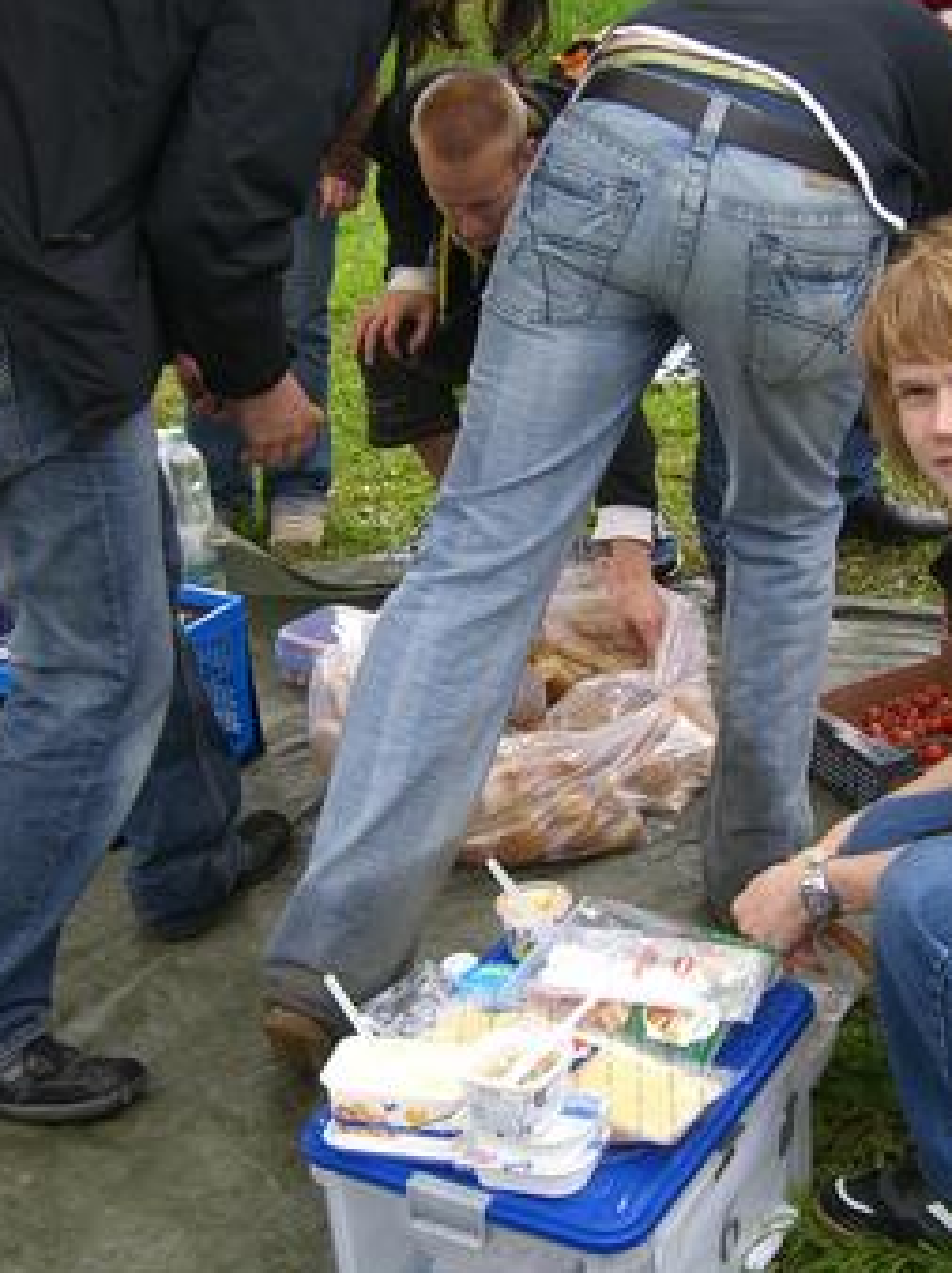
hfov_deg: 26.9
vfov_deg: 35.6
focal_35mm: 54
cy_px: 655
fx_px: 1983
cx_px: 602
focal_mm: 6.2
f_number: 2.7
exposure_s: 1/320
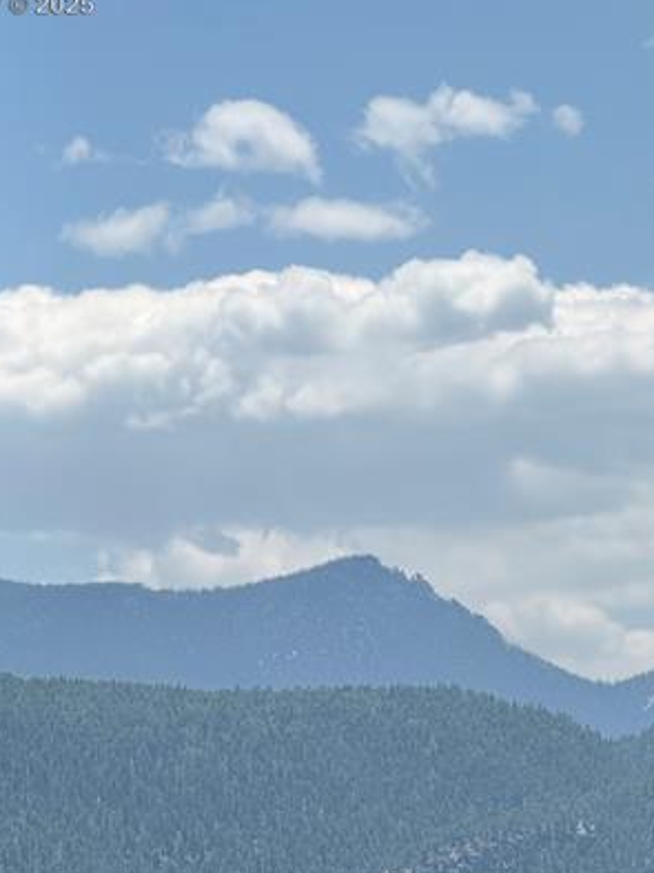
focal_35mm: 234
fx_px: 5901
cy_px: 795
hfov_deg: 6.3
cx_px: 487
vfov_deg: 8.4
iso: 50
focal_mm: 15.66
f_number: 2.8
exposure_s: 1/591
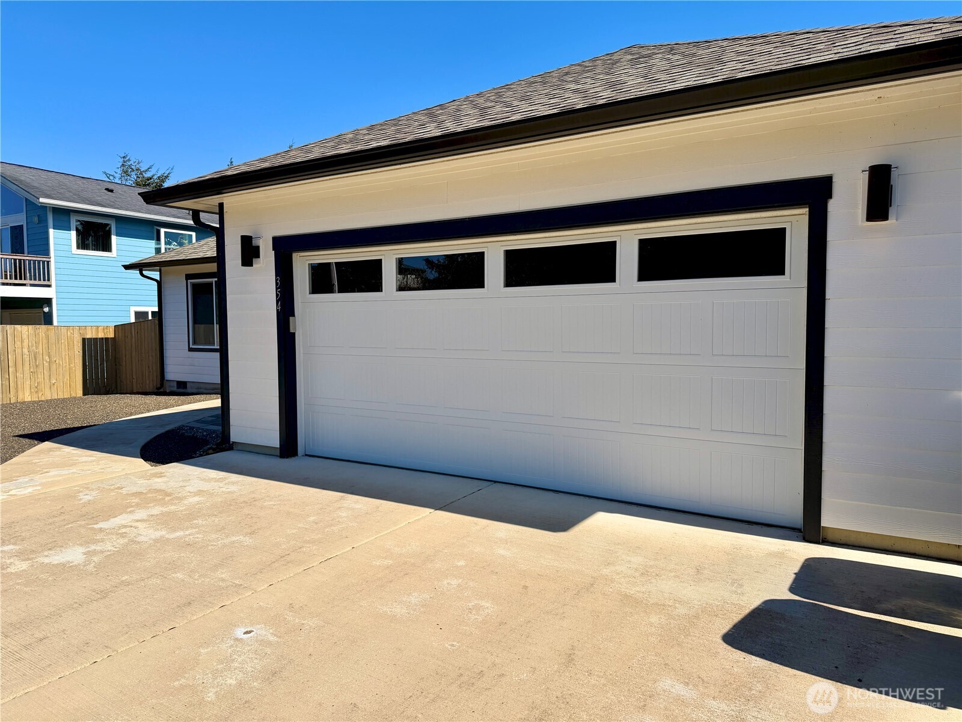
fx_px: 667
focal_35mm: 24
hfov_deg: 71.6
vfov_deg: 56.8
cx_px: 481
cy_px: 361
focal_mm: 6.76
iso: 80
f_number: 1.78
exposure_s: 1/5714
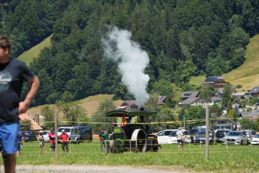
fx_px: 1439
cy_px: 86
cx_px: 130
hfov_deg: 10.3
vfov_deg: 6.9
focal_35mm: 200
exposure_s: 1/640
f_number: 9
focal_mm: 200
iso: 400
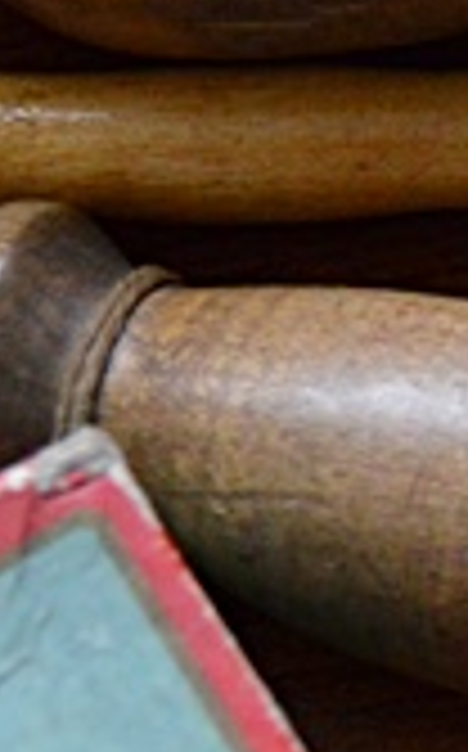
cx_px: 1084
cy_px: 97
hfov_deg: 6.8
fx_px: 3744
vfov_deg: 11.4
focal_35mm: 183
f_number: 3.5
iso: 1400
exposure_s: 1/60
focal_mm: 20
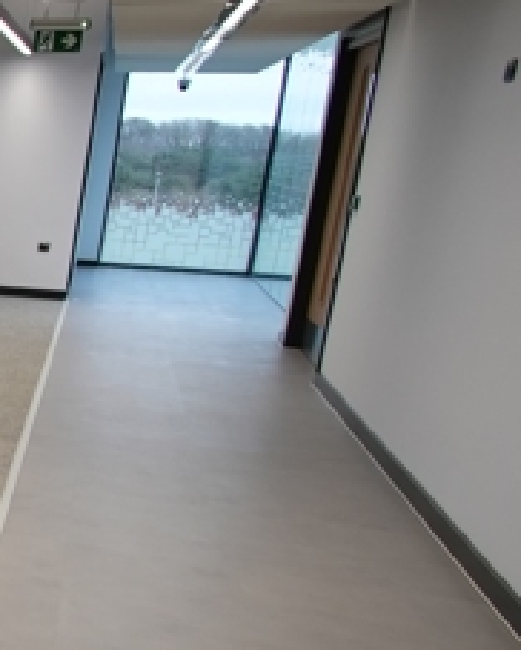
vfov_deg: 26.2
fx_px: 1386
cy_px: 447
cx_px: -876
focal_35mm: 72
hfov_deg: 12.9
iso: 640
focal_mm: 17
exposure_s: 1/50
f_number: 5
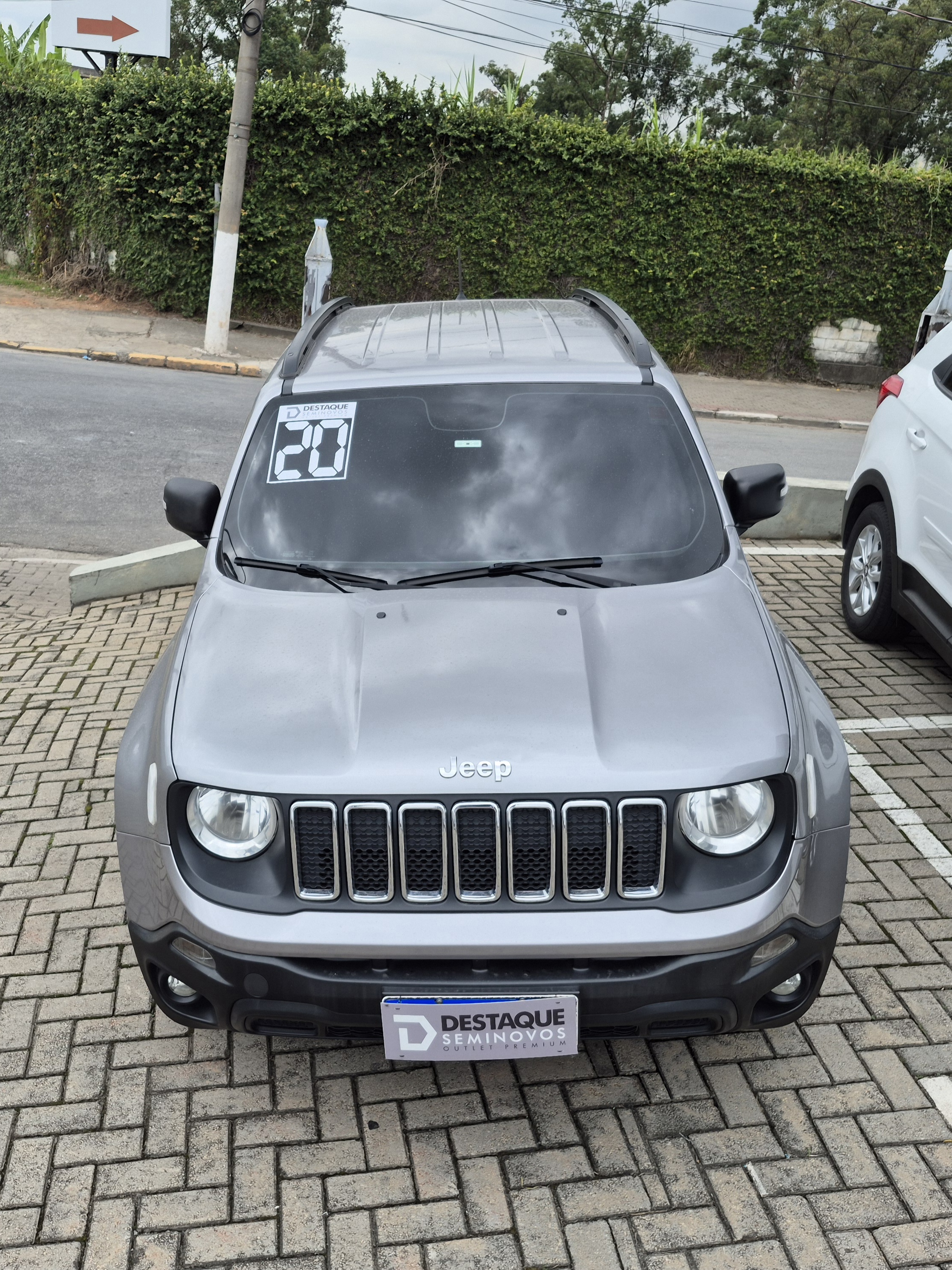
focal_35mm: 23
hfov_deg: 58.9
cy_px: 635
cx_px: 476
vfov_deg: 73.9
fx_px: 843
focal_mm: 5.4
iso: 25
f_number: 1.8
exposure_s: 1/1429
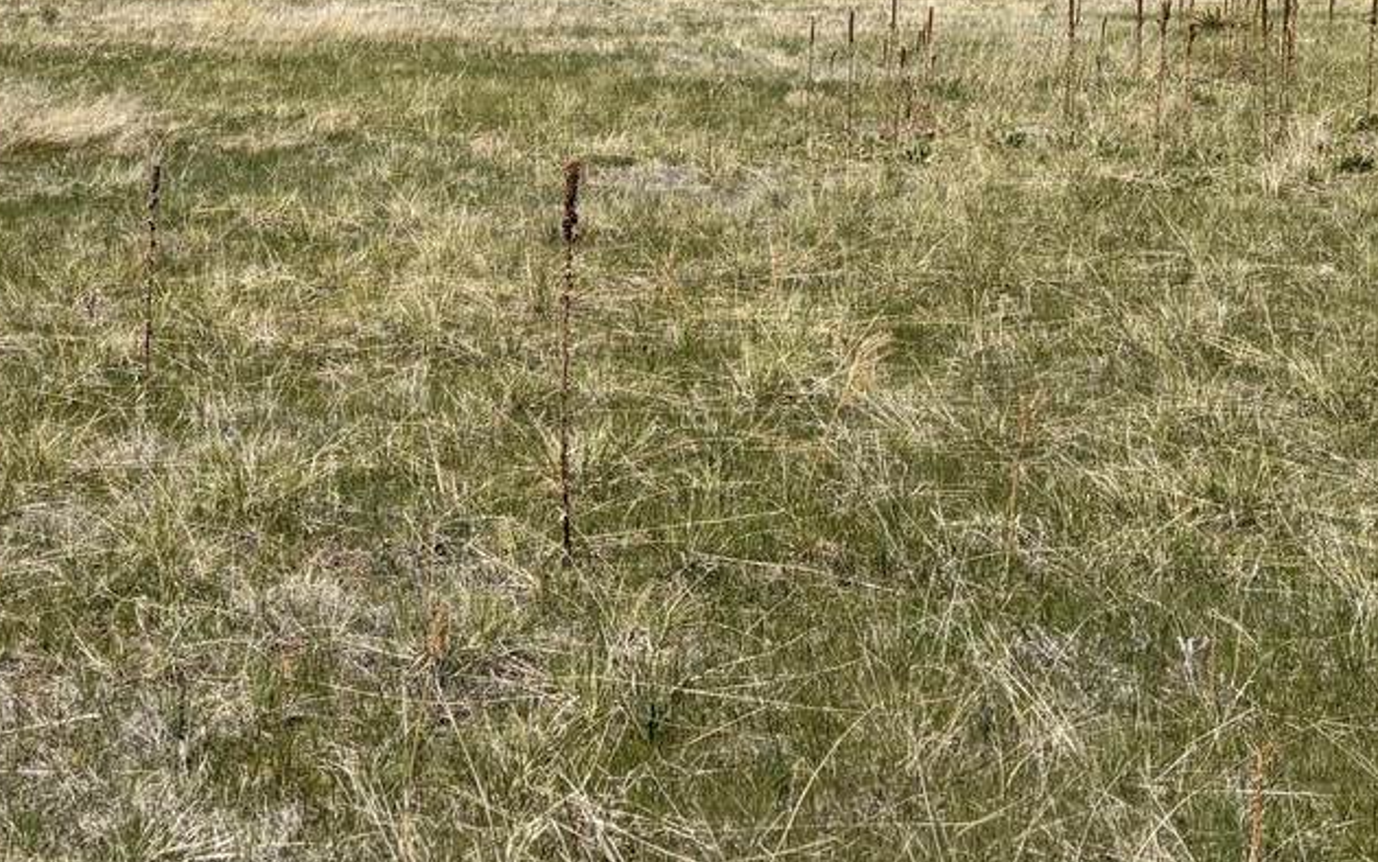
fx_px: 2103
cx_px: 177
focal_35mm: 56
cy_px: -168
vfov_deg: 21.5
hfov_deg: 34.5
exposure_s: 1/4425
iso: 50
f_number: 1.6
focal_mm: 5.96
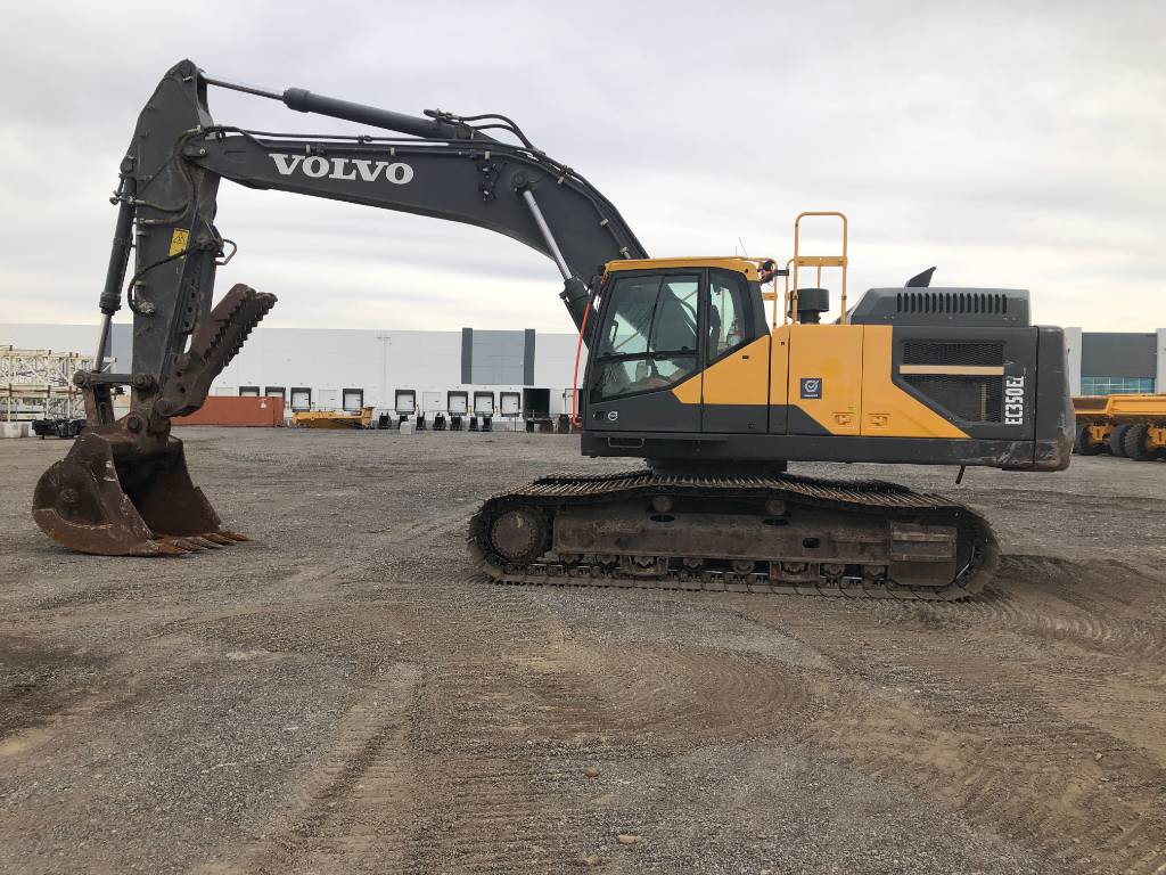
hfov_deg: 63.4
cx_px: 583
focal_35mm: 28
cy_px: 438
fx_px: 943
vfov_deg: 49.7
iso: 20
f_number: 1.8
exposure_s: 1/934
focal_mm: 3.99
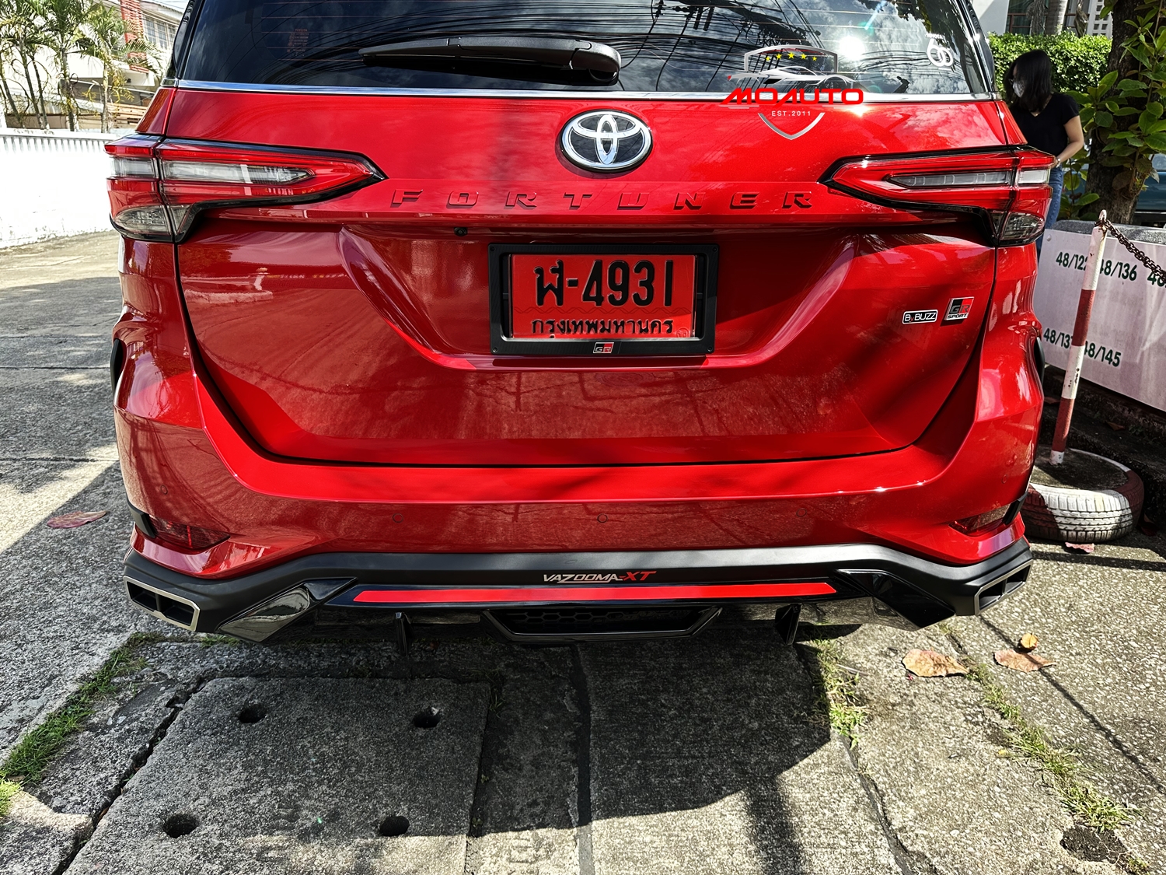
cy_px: 438
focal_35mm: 24
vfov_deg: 56.8
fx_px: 808
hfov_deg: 71.6
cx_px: 583
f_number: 1.78
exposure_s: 1/750
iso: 80
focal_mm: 6.86
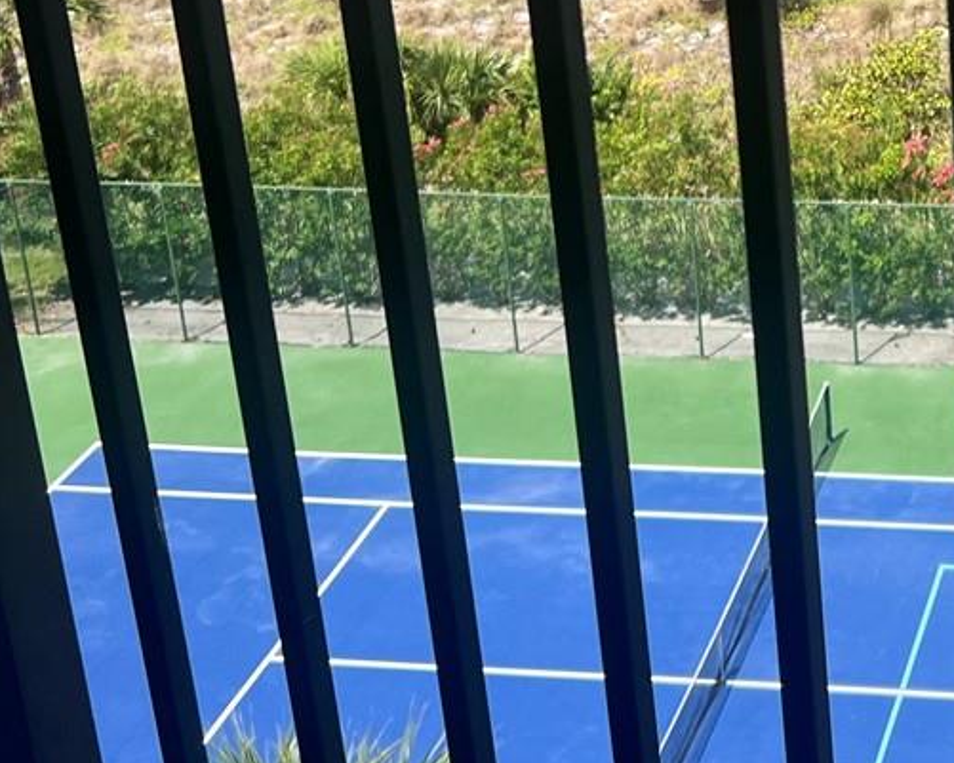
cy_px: 36
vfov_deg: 18.5
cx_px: 1064
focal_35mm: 81
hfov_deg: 22.2
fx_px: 2287
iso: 50
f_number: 1.5
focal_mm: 5.7
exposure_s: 1/3460
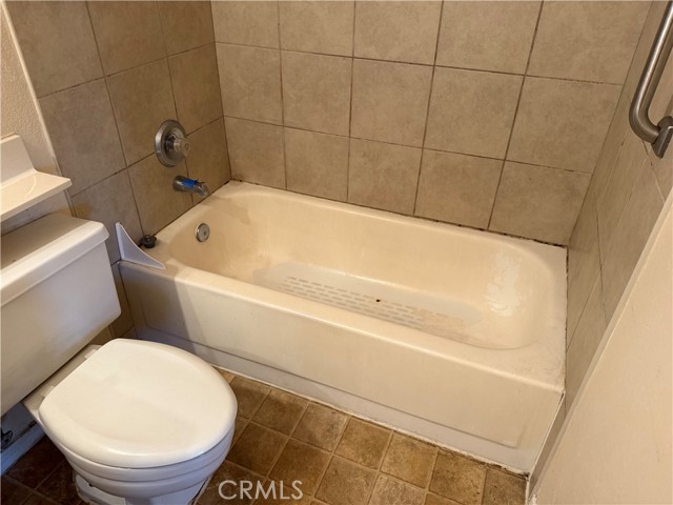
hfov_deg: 71.6
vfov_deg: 56.8
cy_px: 252
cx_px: 336
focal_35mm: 24
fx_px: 467
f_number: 1.78
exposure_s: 1/60
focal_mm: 6.76
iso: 250
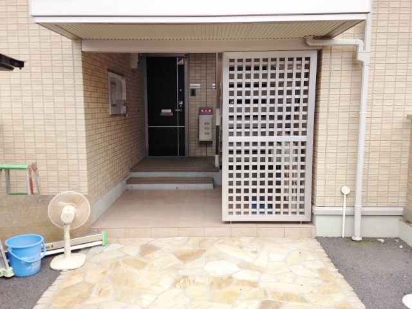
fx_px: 393
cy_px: 154
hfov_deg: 55.4
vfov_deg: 42.9
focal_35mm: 33
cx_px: 206
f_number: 2.4
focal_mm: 4.12
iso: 50
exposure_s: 1/536
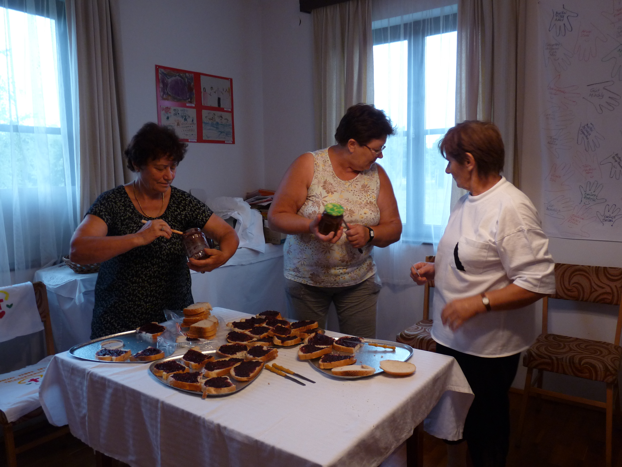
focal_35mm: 27
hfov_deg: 65.3
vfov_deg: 51.4
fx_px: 485
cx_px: 311
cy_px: 234
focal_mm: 4.8
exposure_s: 1/30
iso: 200
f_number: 2.8
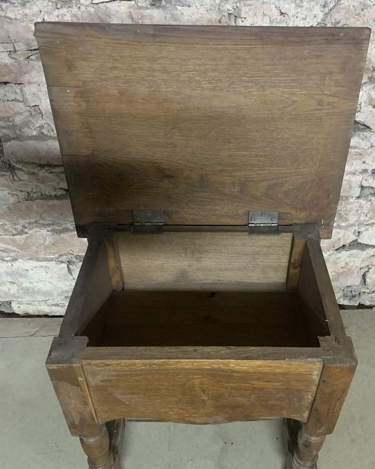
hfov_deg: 45.6
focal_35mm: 32
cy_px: 245
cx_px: 218
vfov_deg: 55.7
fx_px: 444
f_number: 1.8
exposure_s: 1/25
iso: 500
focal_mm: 4.25
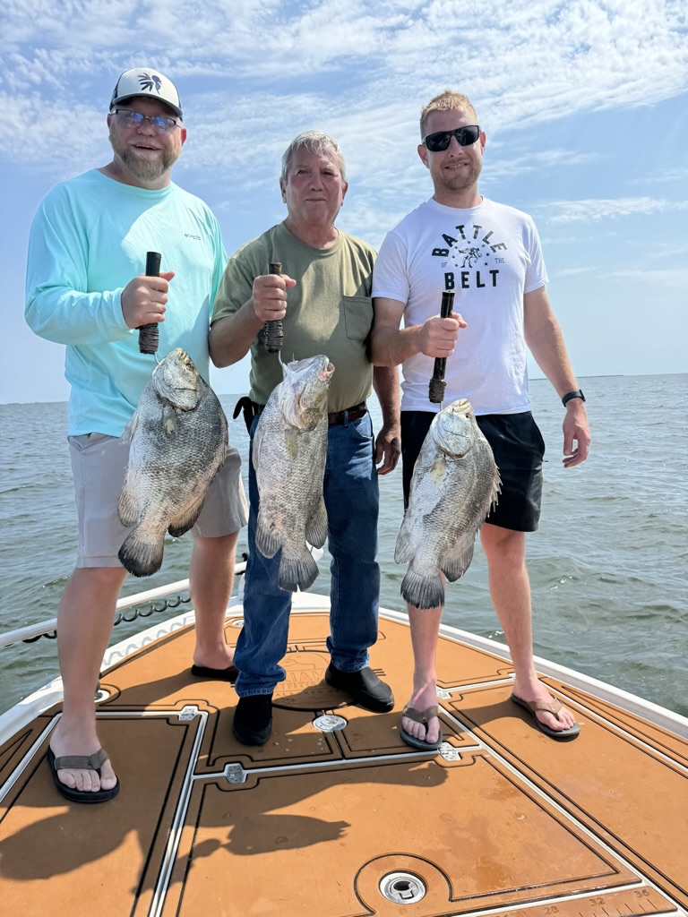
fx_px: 636
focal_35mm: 24
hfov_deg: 56.8
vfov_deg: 71.6
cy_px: 458
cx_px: 344
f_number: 1.78
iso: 80
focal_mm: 6.76
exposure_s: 1/5814
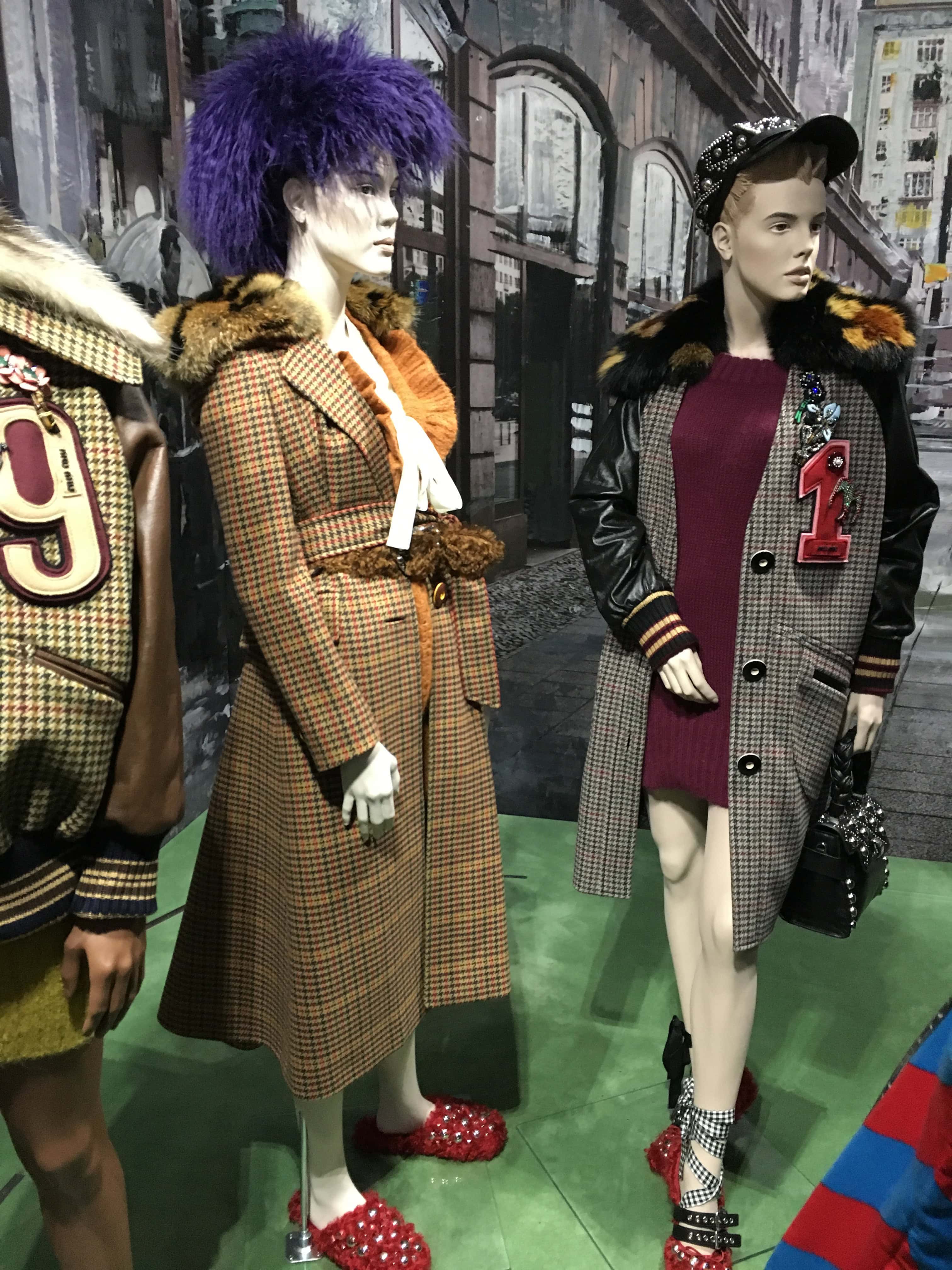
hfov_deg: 48.2
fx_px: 1063
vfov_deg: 61.7
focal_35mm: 29
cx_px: 476
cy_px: 635
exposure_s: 1/17
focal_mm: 4.2
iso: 200
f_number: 2.2
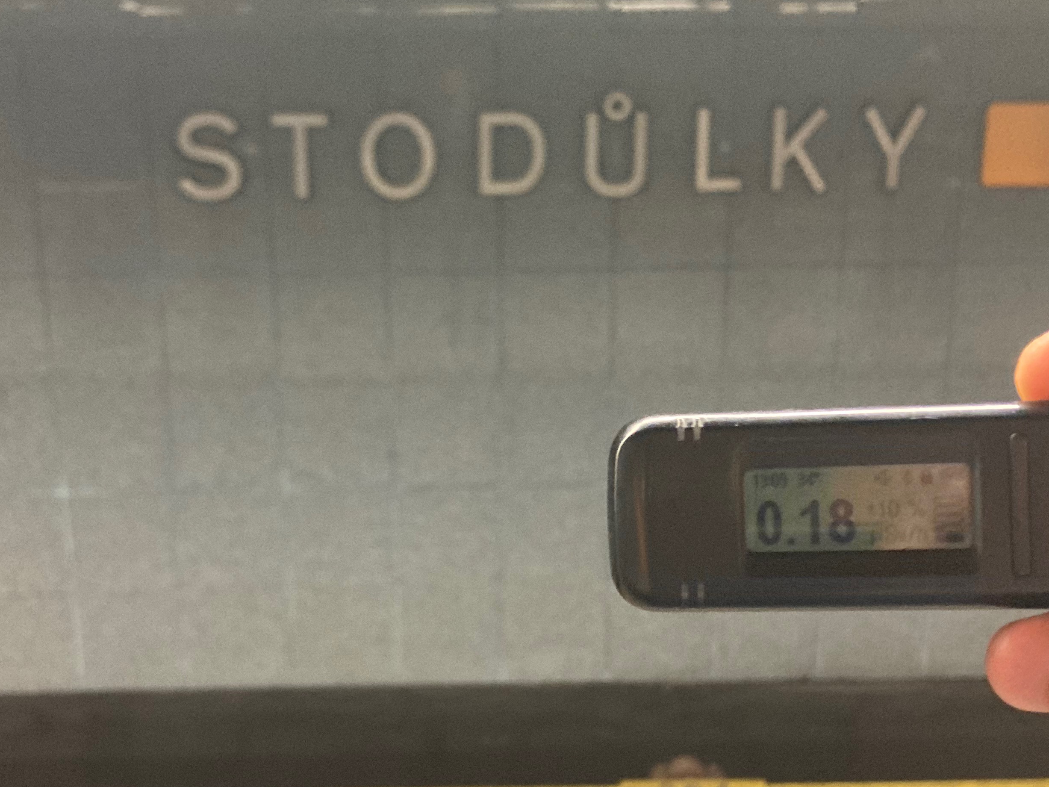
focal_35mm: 46
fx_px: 1394
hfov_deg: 41.2
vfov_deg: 31.3
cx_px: 475
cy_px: 522
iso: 400
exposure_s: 1/25
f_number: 1.8
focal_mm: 3.99
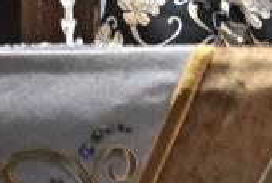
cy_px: -253
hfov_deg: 1.1
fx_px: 13639
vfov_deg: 0.8
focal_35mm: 1802
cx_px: 613
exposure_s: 1/640
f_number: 2.8
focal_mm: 200
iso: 640
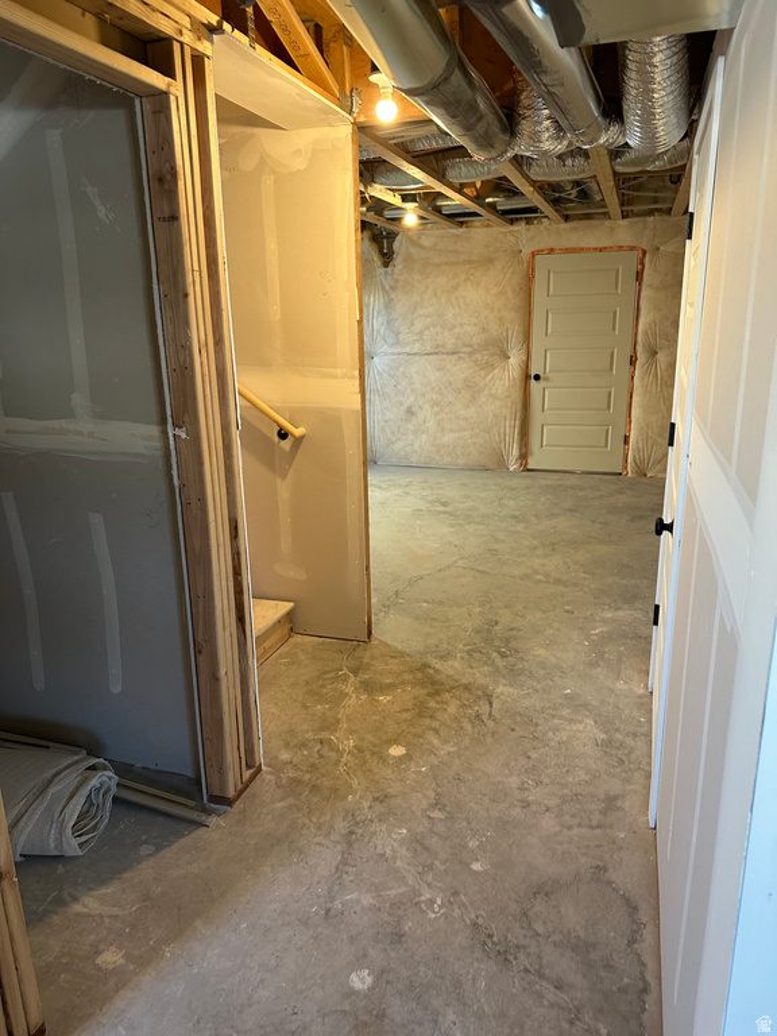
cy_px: 518
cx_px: 388
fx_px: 718
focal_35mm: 24
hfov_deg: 56.8
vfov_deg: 71.6
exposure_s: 1/60
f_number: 1.78
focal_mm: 6.86
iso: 200
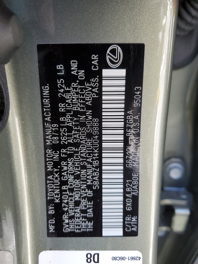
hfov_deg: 53.1
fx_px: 198
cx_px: 99
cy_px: 132
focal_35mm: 26
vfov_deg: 67.3
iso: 63
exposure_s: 1/120
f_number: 1.5
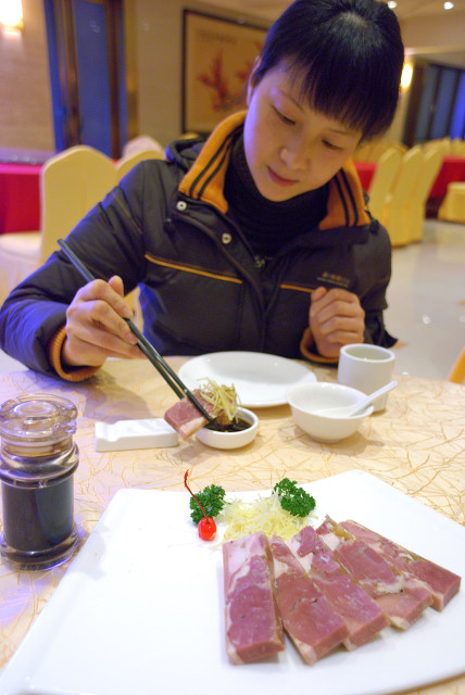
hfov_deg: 40.0
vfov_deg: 57.2
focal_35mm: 33
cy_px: 348
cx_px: 232
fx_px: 638
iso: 320
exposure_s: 1/50
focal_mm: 22
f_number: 4
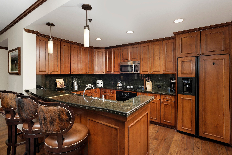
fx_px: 110
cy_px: 78
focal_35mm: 17
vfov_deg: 70.4
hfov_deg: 93.3
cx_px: 116
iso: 800
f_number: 7.1
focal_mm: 17
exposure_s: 1/200
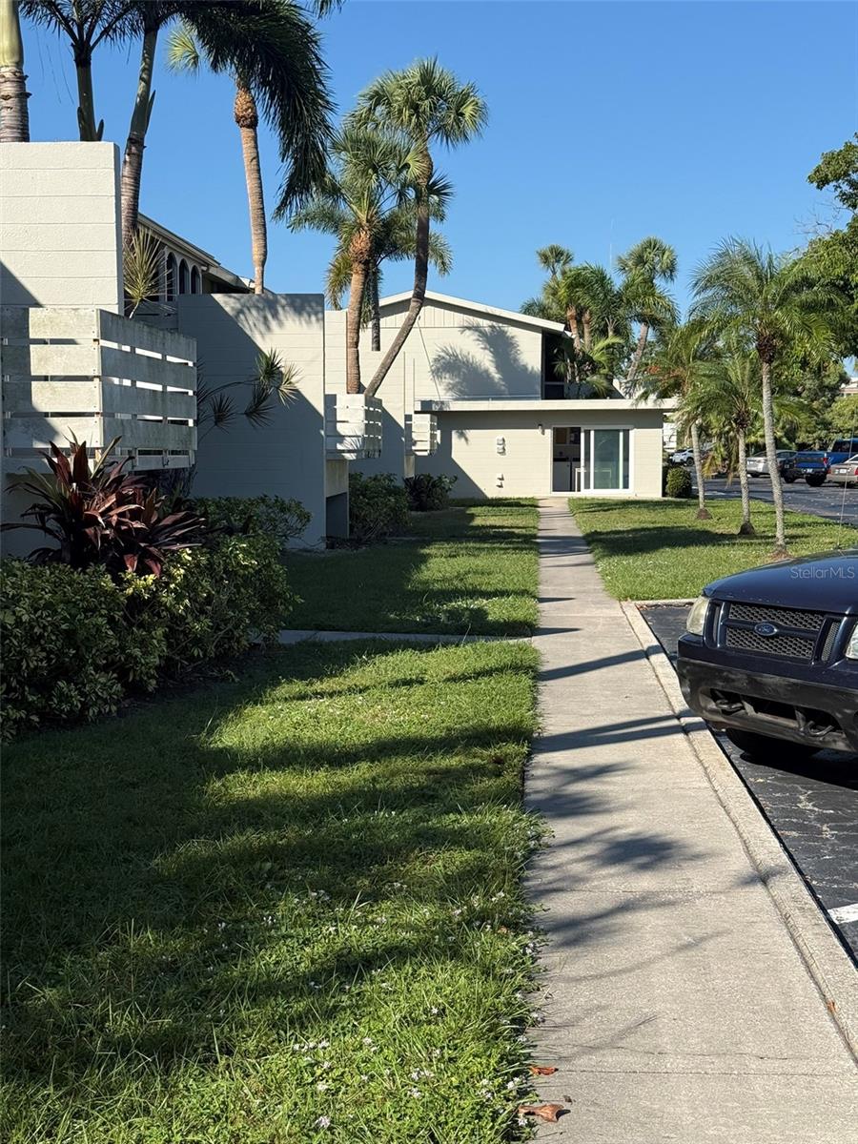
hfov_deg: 30.3
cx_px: 429
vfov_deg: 39.7
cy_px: 572
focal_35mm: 48
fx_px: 1586
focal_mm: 6.76
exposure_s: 1/4587
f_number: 1.78
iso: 64
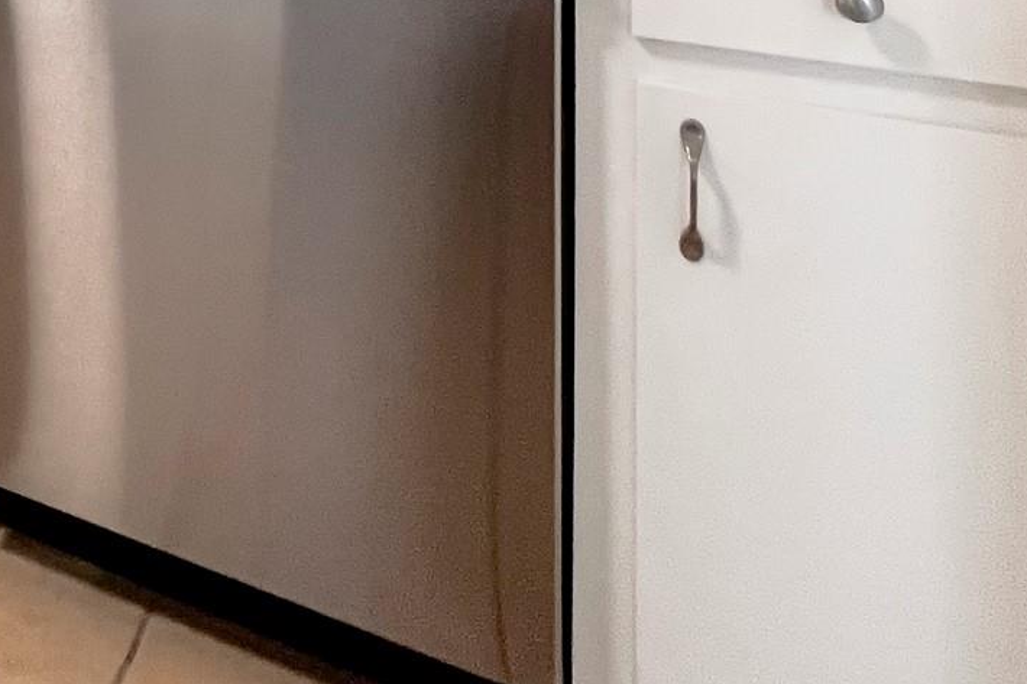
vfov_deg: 25.3
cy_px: -356
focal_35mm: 39
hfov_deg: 37.0
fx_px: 1112
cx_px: -224
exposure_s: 1/120
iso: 80
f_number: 1.8
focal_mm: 1.57
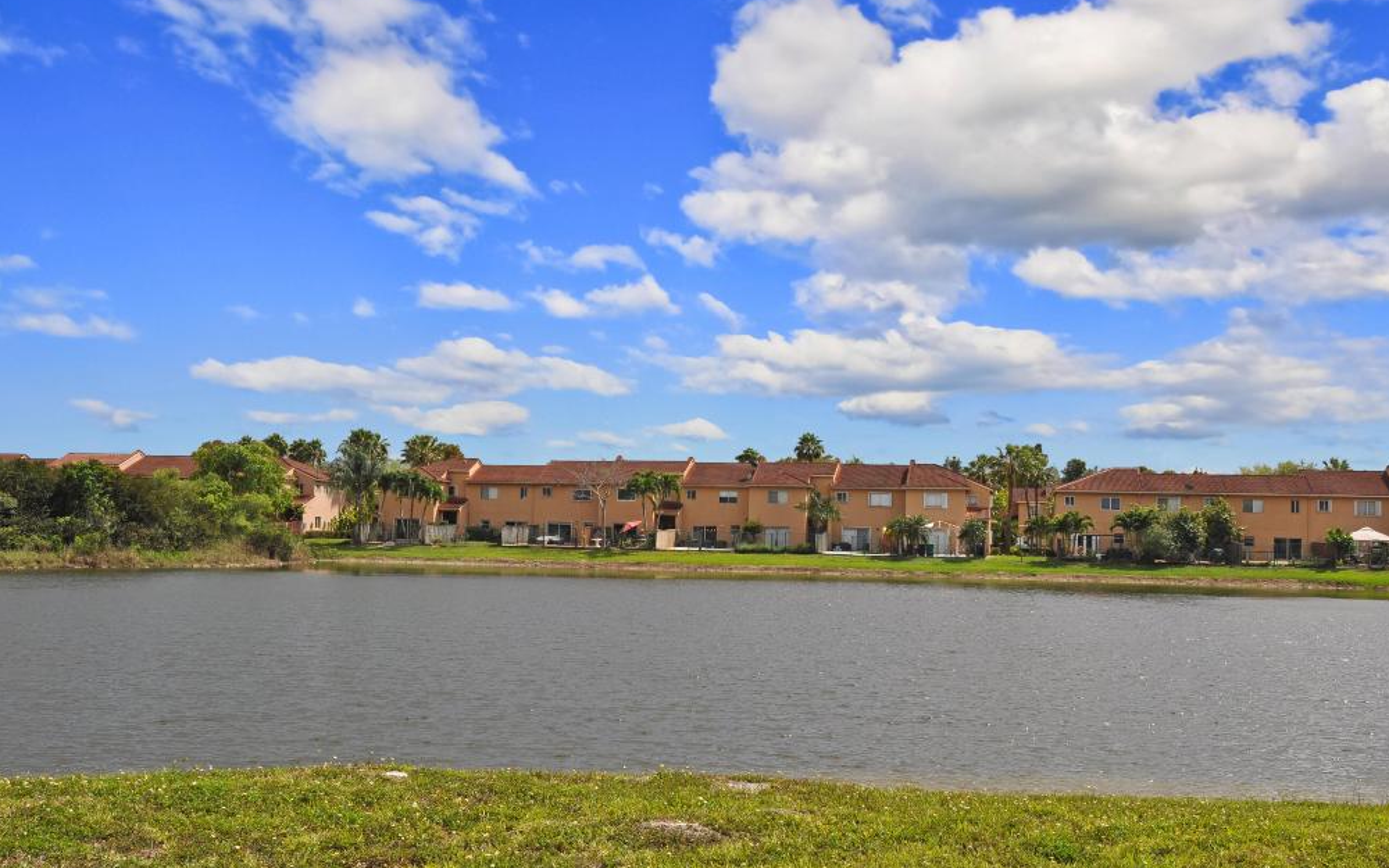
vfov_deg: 31.5
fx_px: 1536
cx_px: 689
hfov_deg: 48.6
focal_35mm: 41
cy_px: 468
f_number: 11
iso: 200
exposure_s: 1/500
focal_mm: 23
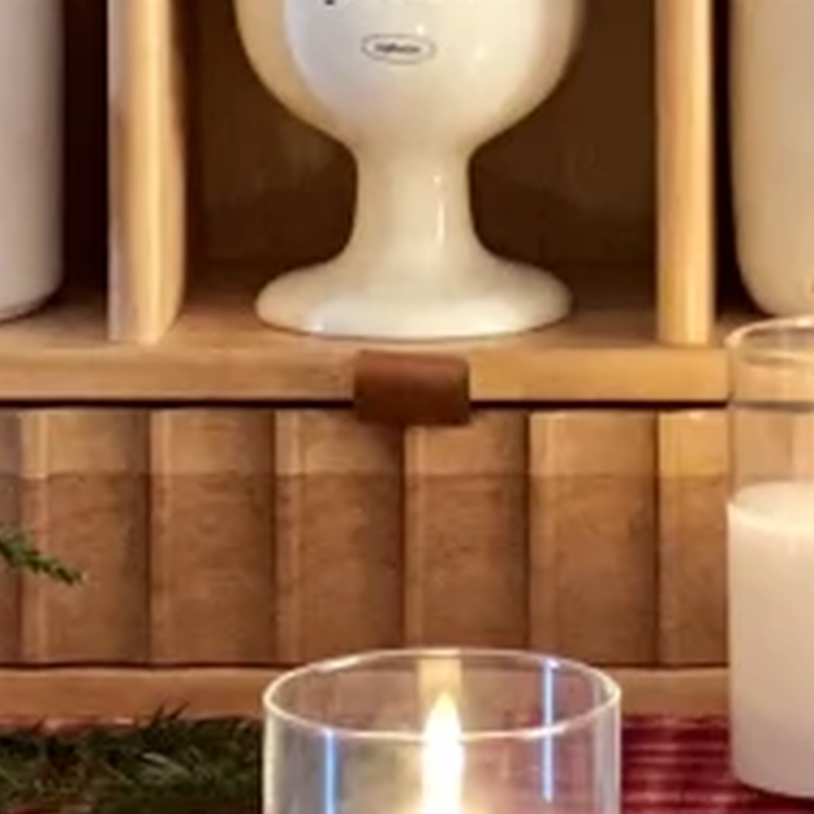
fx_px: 13781
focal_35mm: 518
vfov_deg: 3.3
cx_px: 1085
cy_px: -1133
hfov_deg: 3.4
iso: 500
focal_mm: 9
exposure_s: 1/15
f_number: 2.8
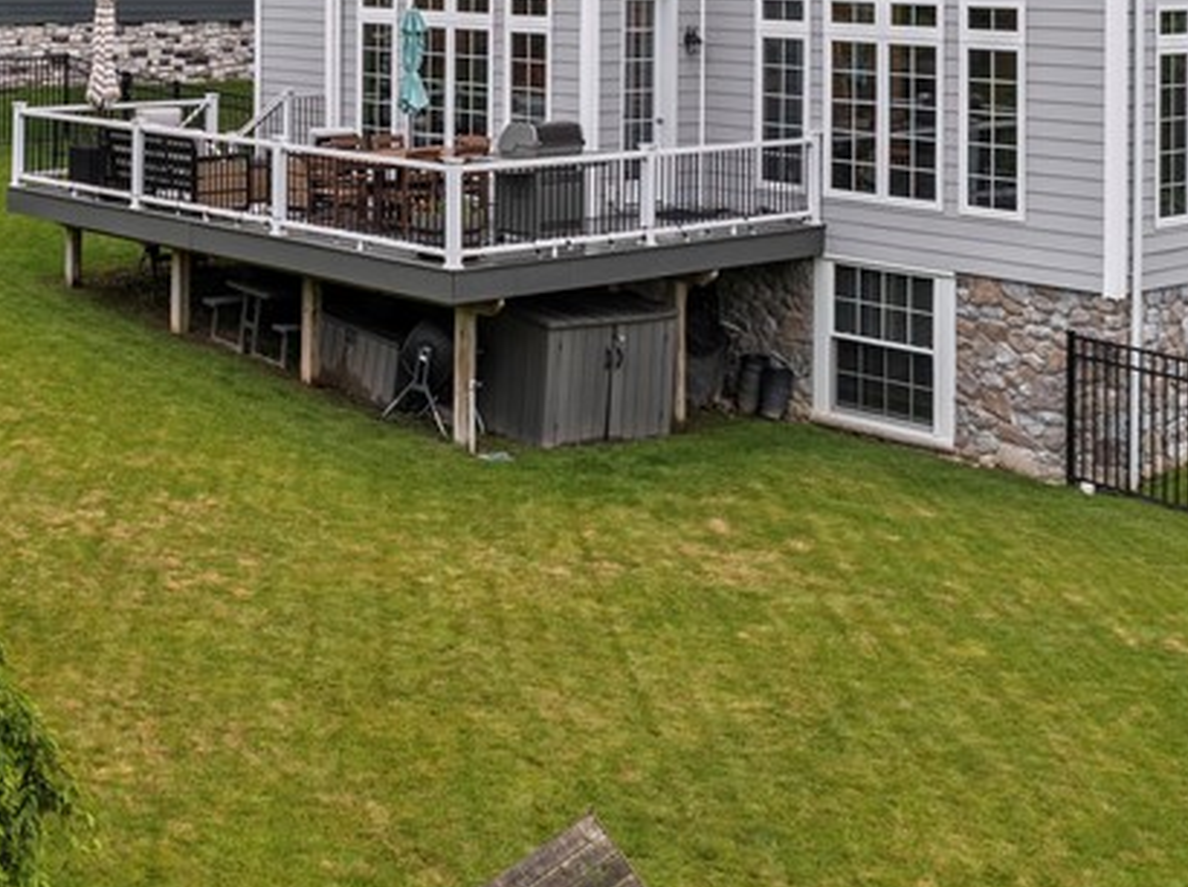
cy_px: -90
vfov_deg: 22.9
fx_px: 2056
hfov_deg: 31.1
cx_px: 168
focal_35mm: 60
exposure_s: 1/100
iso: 120
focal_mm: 12.29
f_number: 2.8
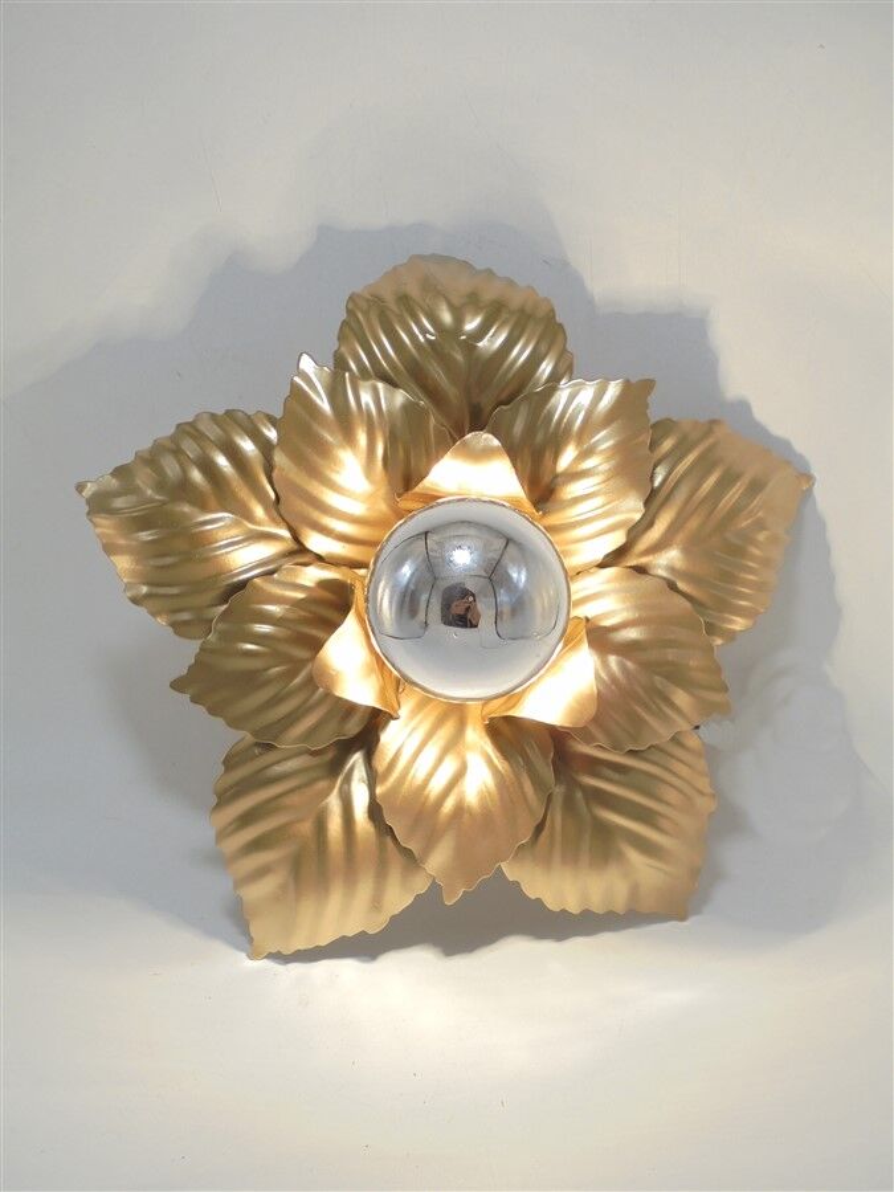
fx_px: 1171
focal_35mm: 34
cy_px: 596
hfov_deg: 41.8
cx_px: 447
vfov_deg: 54.0
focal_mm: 6.1
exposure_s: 1/80
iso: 100
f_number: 4
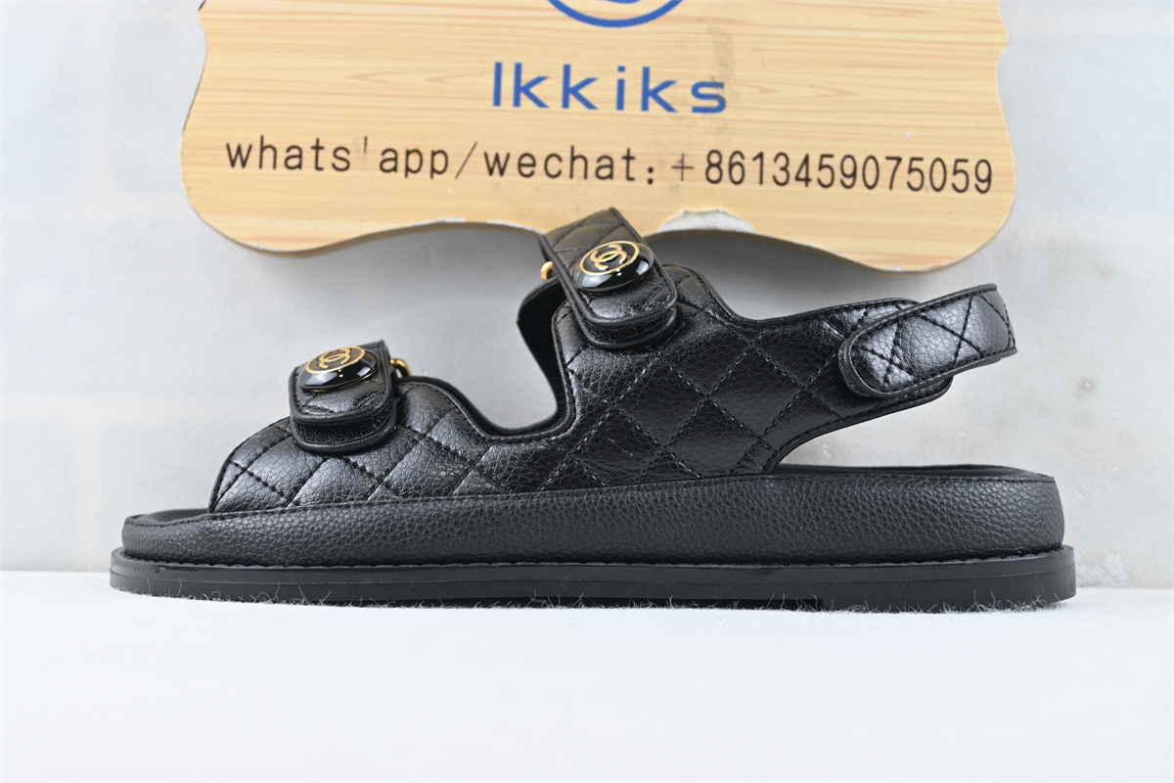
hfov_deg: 36.9
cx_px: 587
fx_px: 1761
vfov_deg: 25.1
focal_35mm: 54
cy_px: 392
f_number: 5.3
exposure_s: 1/25
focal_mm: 36
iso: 100
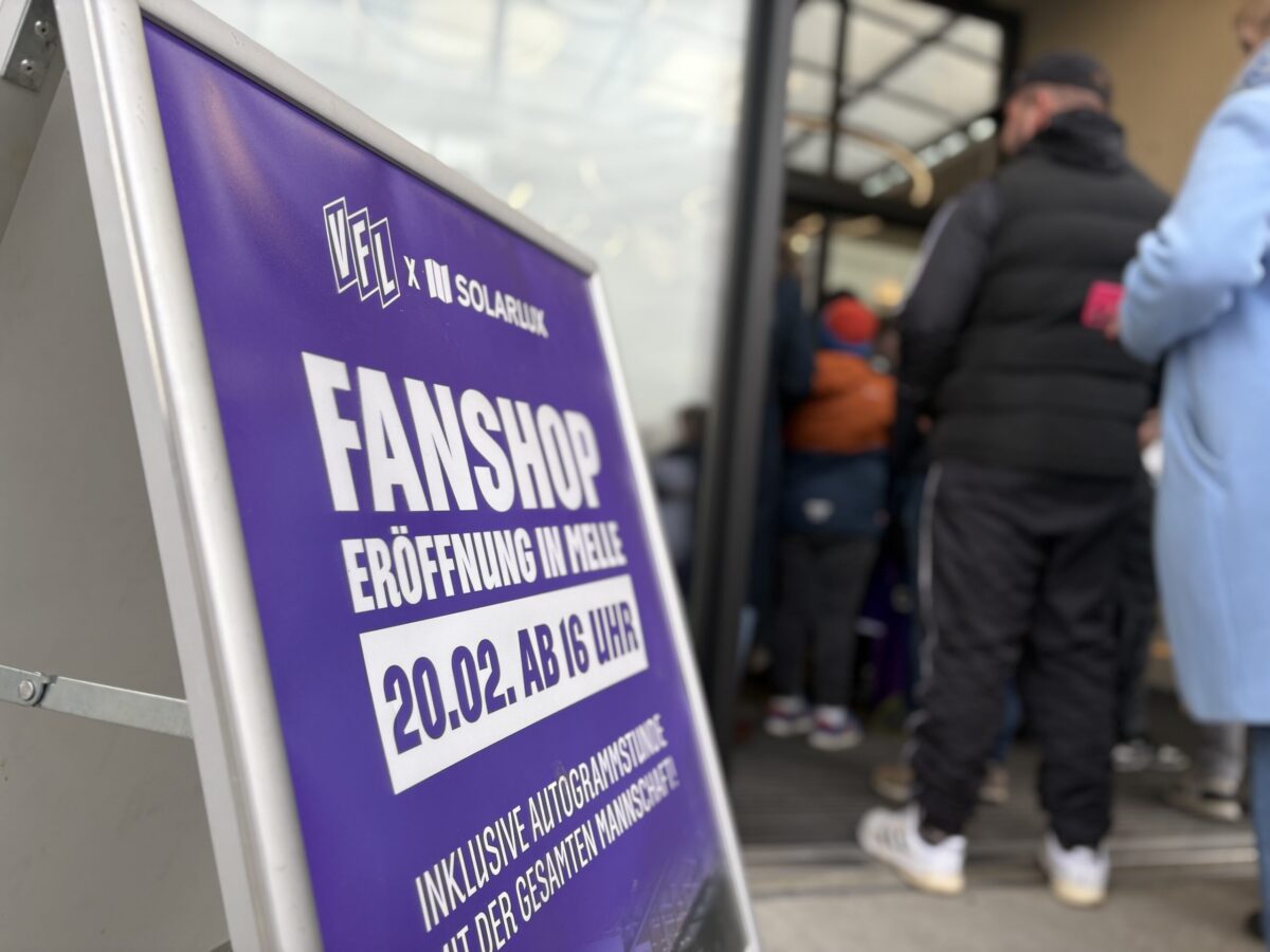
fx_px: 954
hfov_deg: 67.3
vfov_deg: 53.1
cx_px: 635
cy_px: 476
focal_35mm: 26
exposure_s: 1/170
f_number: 1.6
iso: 40
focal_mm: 5.96
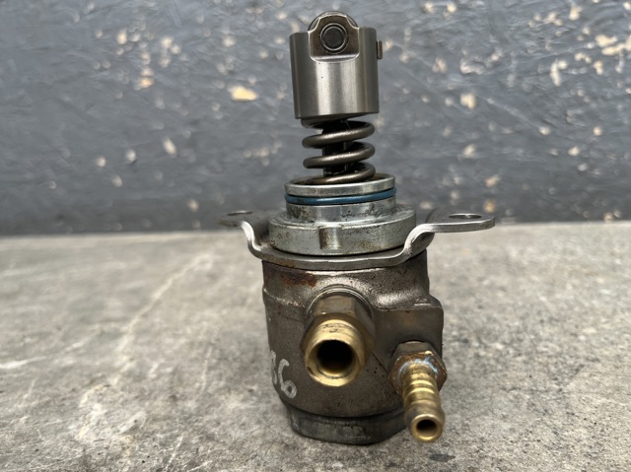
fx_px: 474
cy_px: 236
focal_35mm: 26
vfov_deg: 53.0
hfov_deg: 67.3
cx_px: 316
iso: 32
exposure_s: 1/140
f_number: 1.6
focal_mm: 5.1
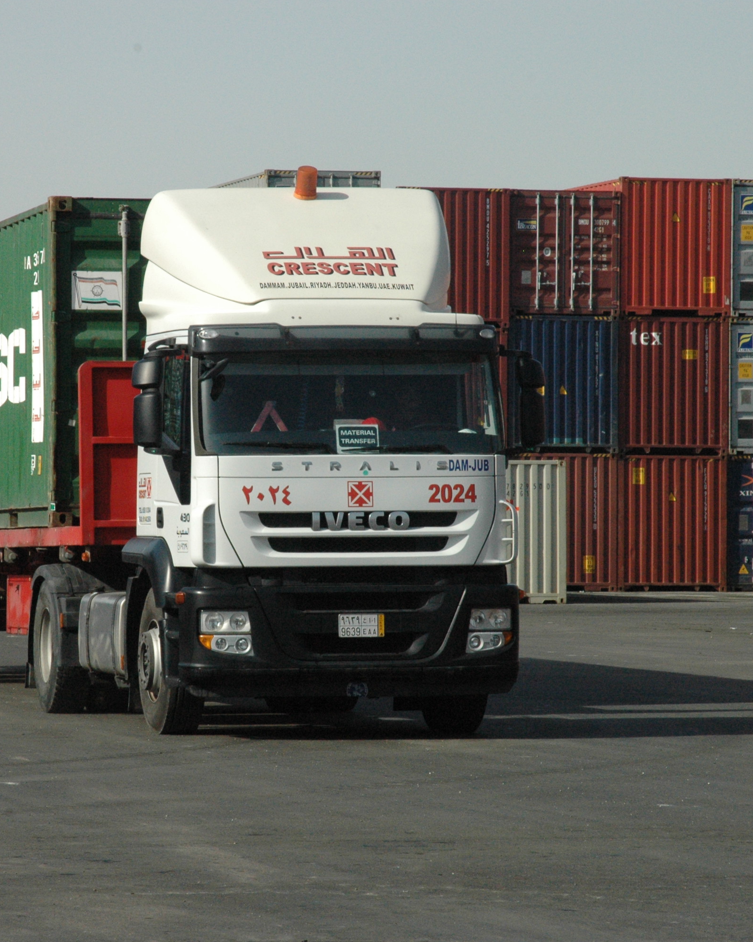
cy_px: 473
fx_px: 4625
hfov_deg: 9.3
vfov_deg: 11.6
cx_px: 276
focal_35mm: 166
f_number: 14
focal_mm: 78
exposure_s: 1/800
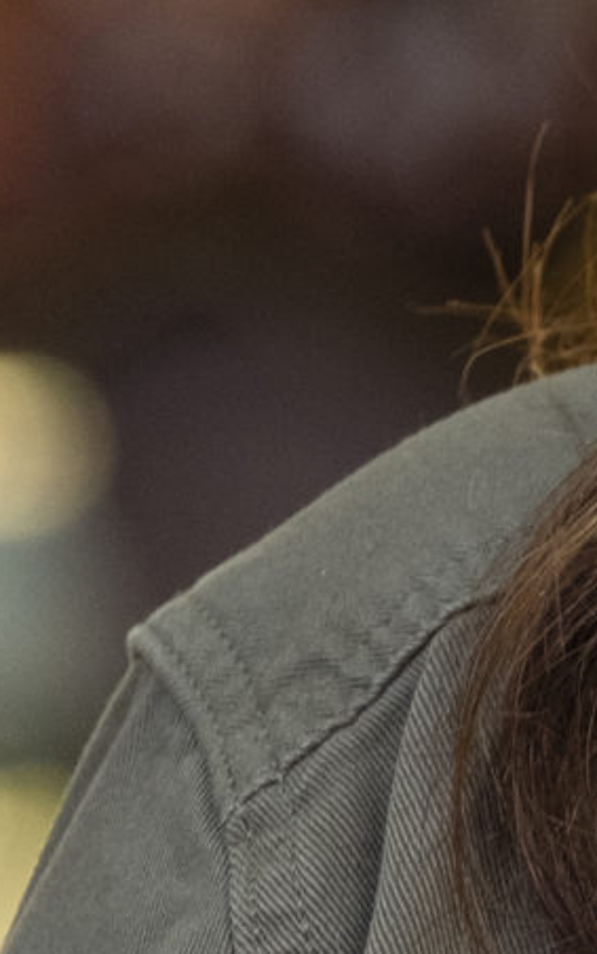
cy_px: 115
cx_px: 1759
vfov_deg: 1.8
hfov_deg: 1.1
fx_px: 30315
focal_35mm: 1166
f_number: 4.5
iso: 1250
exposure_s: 1/160
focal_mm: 134.4
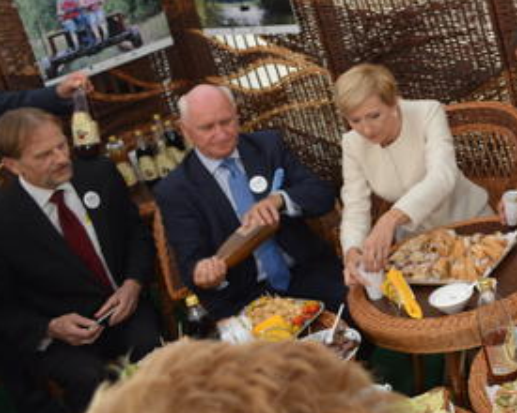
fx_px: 949
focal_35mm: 62
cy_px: 63
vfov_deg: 24.1
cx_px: 558
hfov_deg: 28.0
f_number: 5.6
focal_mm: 20
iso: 400
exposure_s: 1/125
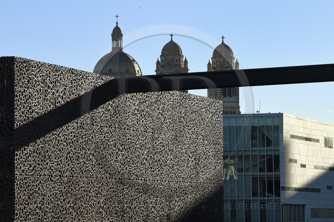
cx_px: 167
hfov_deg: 12.8
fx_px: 1484
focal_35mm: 160
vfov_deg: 8.6
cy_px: 111
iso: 200
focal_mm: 160
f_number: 9
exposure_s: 1/500
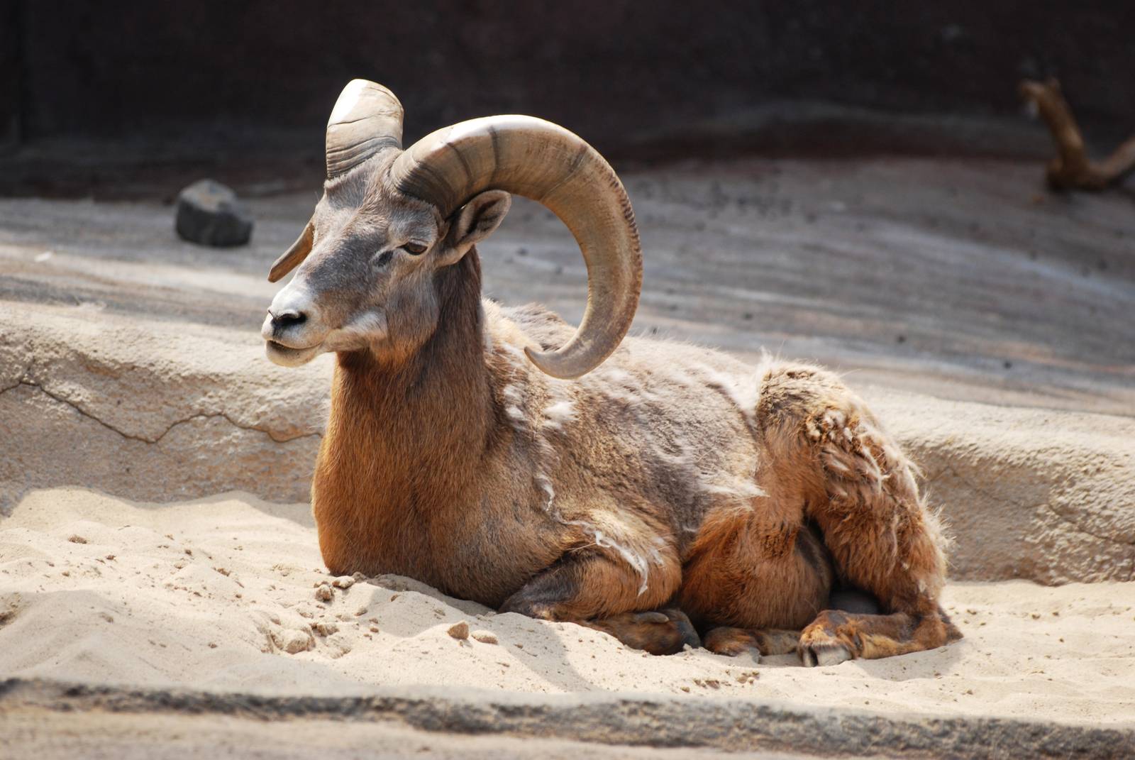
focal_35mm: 330
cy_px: 380
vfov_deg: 4.2
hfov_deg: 6.2
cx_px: 568
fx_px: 10416
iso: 200
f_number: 5.3
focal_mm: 220
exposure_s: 1/500
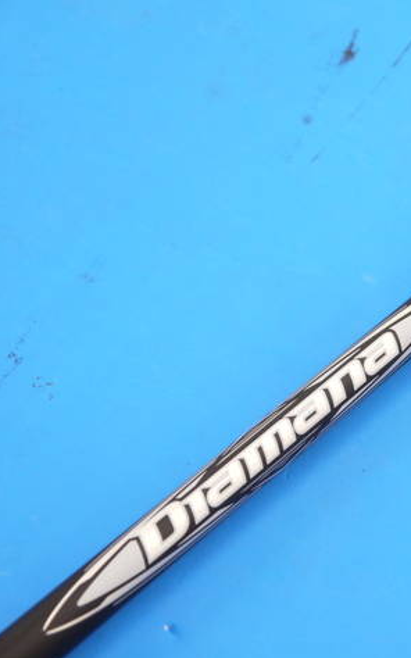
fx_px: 1901
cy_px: 332
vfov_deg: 19.6
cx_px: 396
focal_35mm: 106
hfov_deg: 12.2
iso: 400
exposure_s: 1/80
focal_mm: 37
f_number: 5.4
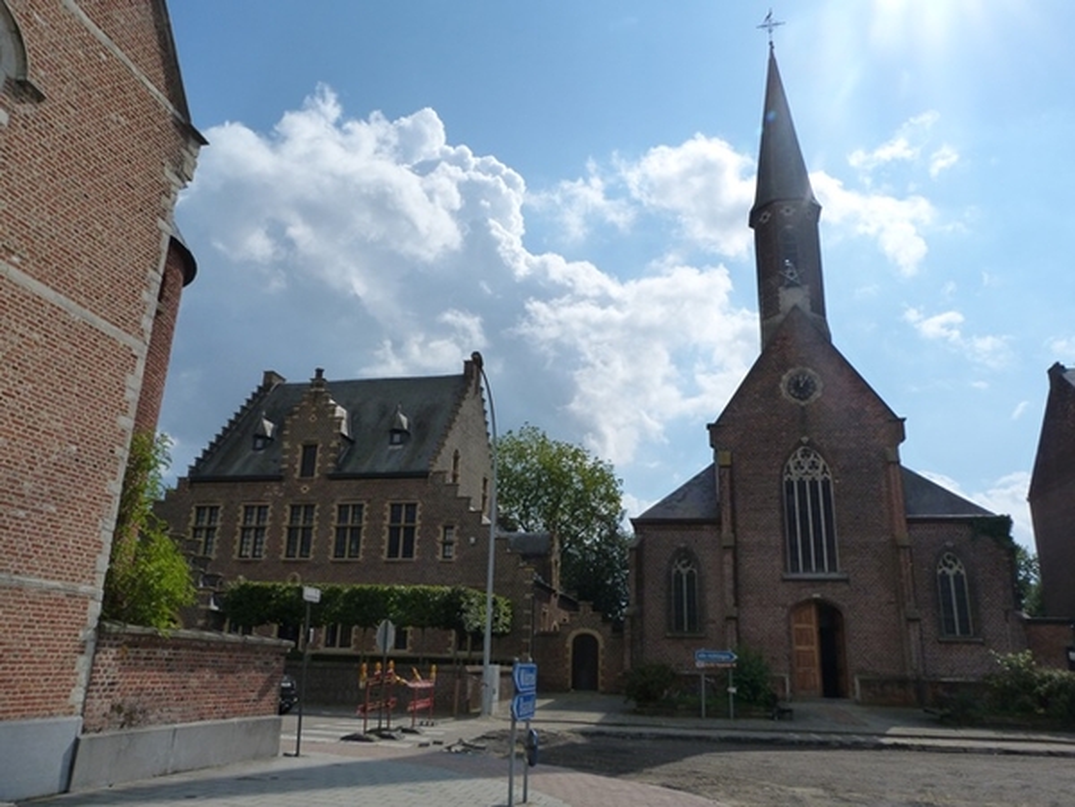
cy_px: 404
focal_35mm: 25
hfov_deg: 69.4
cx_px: 538
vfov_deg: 54.9
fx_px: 776
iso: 125
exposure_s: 1/1000
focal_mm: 4.5
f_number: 5.6
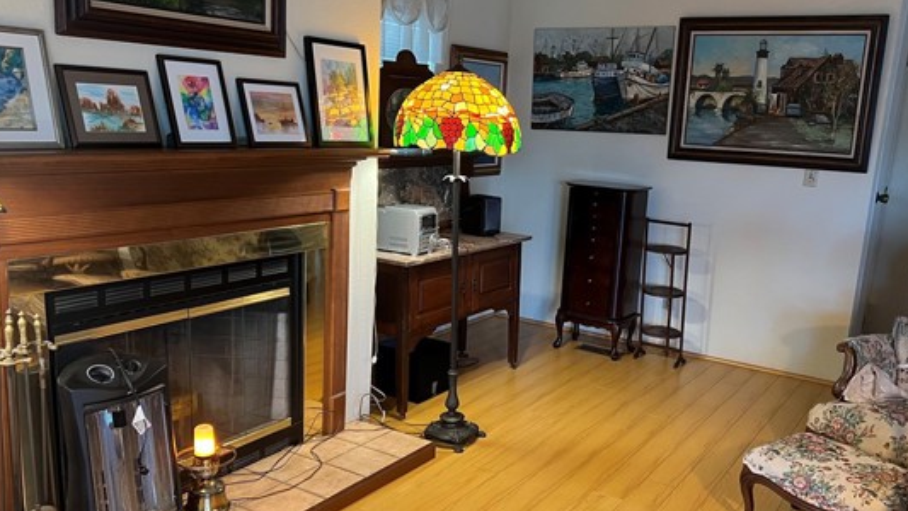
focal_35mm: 34
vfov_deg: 34.6
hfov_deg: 57.9
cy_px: 293
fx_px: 819
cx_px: 506
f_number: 1.5
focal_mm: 5.7
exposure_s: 1/60
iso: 200
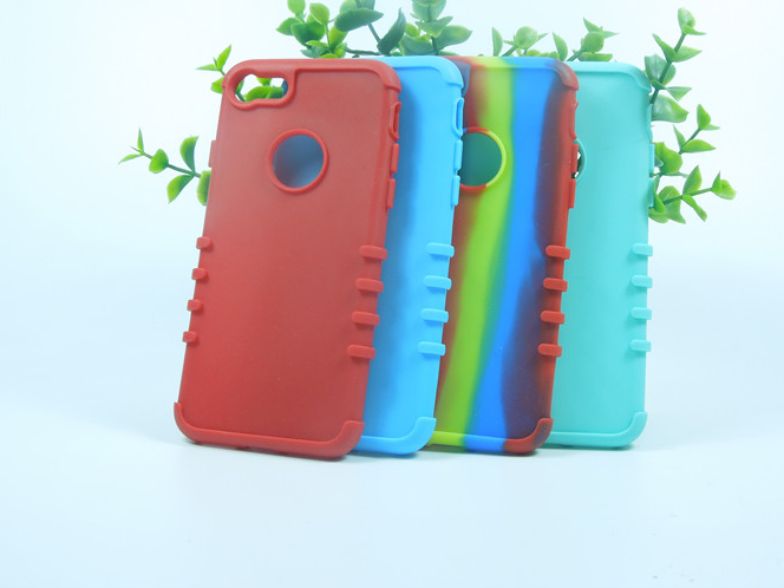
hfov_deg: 40.4
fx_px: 1064
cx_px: 419
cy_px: 241
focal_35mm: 47
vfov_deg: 30.8
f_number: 3.8
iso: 100
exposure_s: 1/50
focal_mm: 7
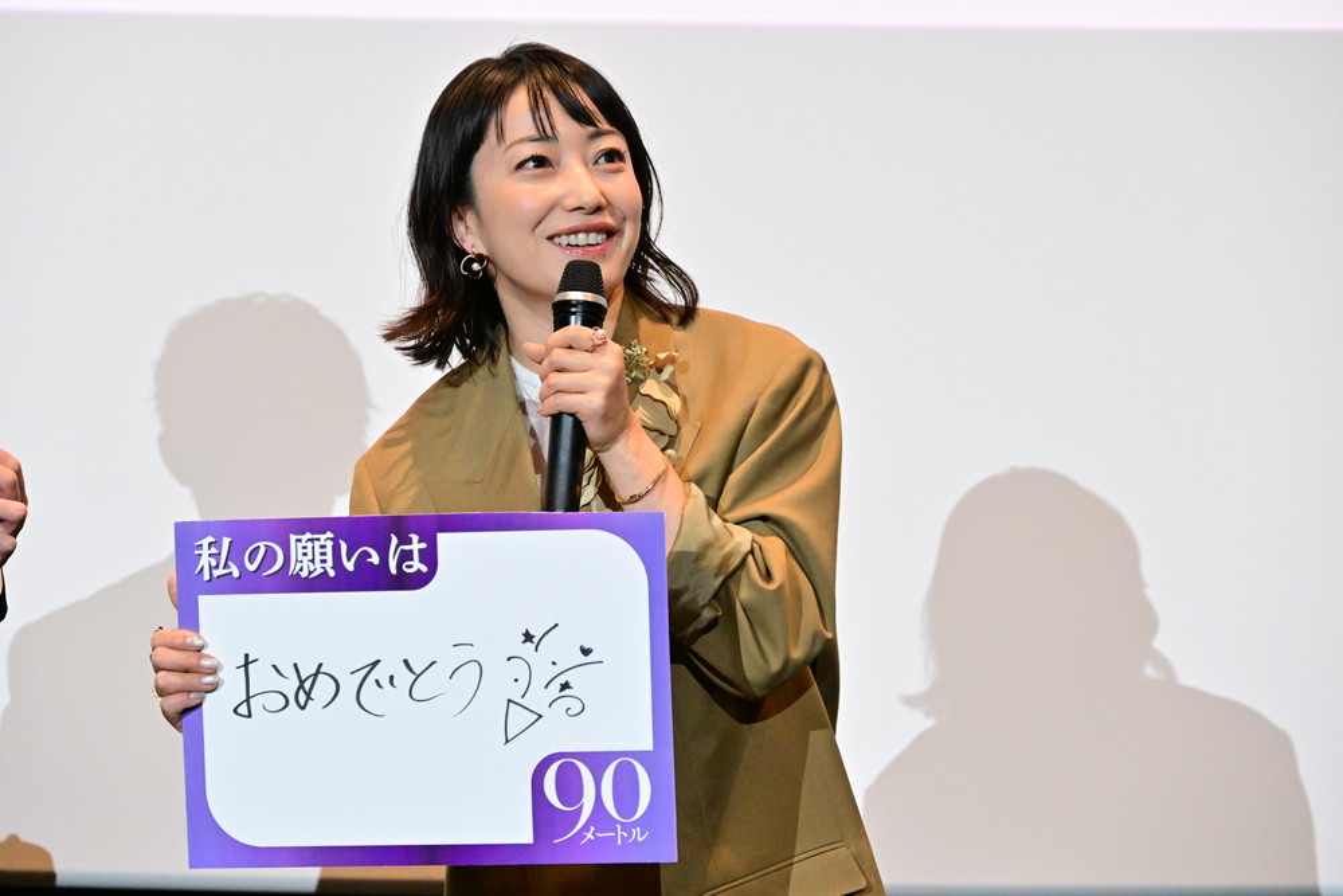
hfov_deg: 16.4
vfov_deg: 11.0
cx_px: 672
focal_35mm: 125
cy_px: 448
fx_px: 4664
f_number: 6.3
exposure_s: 1/200
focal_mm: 125
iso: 10000
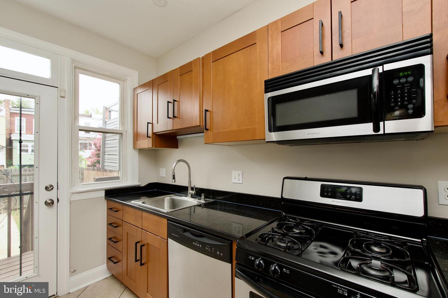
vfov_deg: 77.3
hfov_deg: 100.4
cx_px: 224
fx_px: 187
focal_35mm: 15
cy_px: 149
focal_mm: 10
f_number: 7.1
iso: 320
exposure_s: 1/25
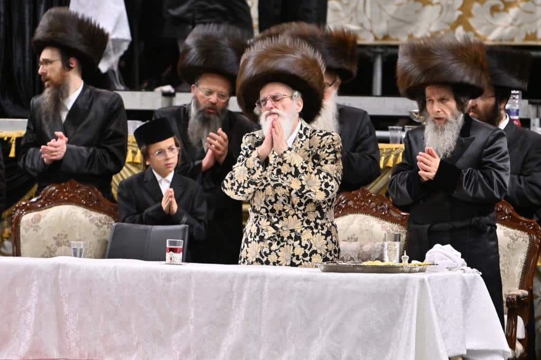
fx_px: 4507
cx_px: 270
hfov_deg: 6.9
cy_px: 180
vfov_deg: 4.6
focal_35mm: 300
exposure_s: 1/160
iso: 500
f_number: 2.8
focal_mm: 200
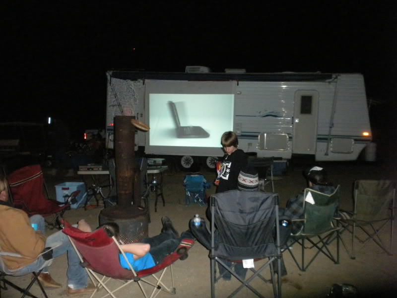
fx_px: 424
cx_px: 198
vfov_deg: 38.7
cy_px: 149
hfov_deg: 50.1
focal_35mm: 37
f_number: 3.5
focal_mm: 6.6
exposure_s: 1/30
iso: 800
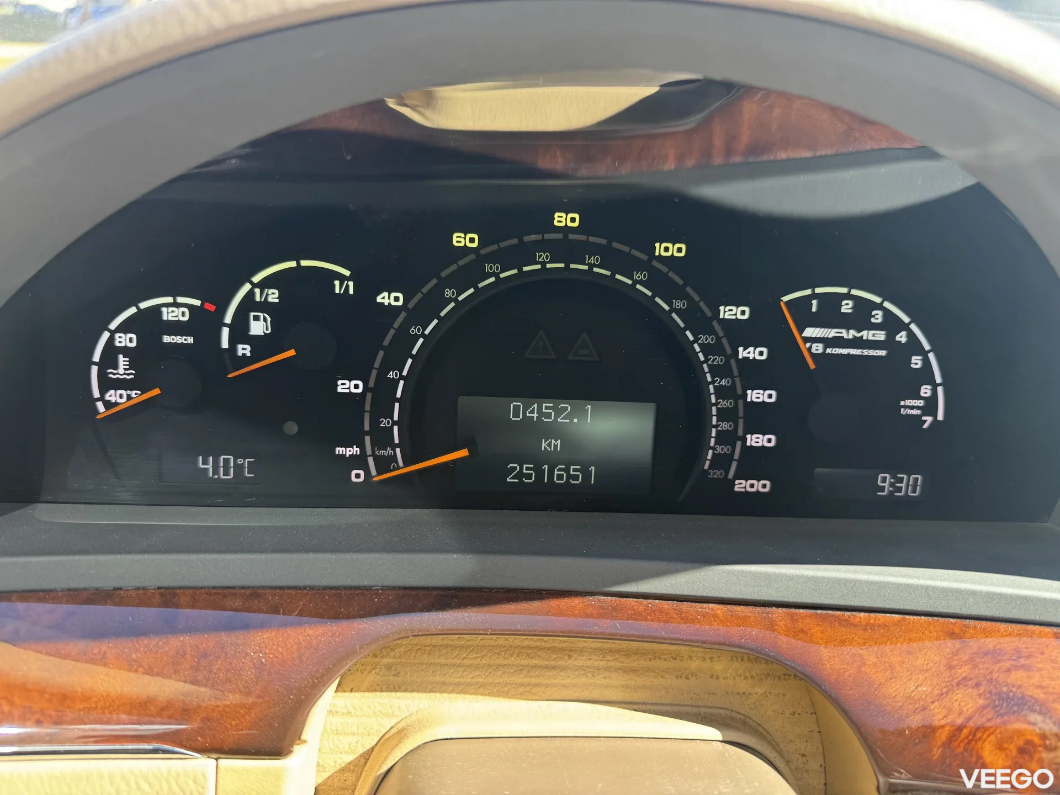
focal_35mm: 24
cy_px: 398
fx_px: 735
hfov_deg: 71.6
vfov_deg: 56.8
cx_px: 530
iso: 80
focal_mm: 6.76
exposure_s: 1/121
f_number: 1.78
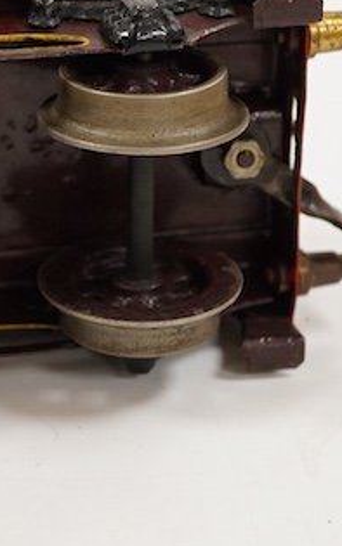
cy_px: 227
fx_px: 1953
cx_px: -141
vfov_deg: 15.9
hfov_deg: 9.8
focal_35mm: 131
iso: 1250
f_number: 7.1
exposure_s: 1/125
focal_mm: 30
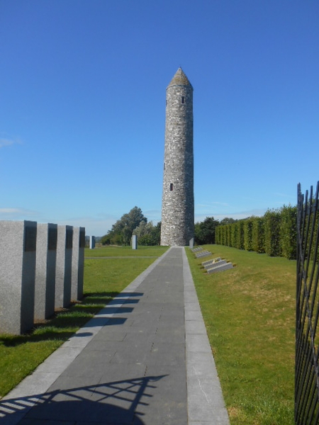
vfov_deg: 58.4
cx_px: 160
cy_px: 212
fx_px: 381
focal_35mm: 31
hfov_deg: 45.4
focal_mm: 5.5
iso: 80
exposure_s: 1/1000
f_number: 3.6
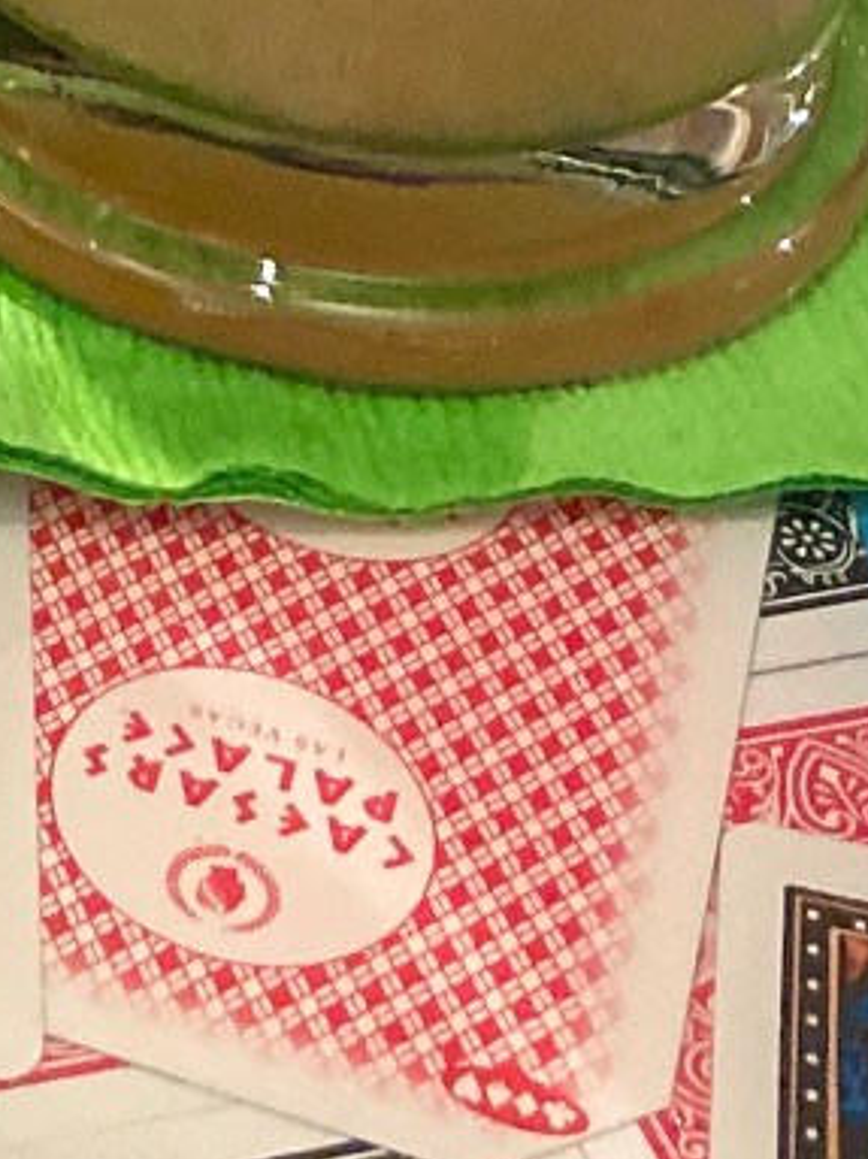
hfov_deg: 10.1
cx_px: -801
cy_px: -1213
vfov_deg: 12.5
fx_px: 4583
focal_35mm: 137
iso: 640
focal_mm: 4.25
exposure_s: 1/30
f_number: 1.8
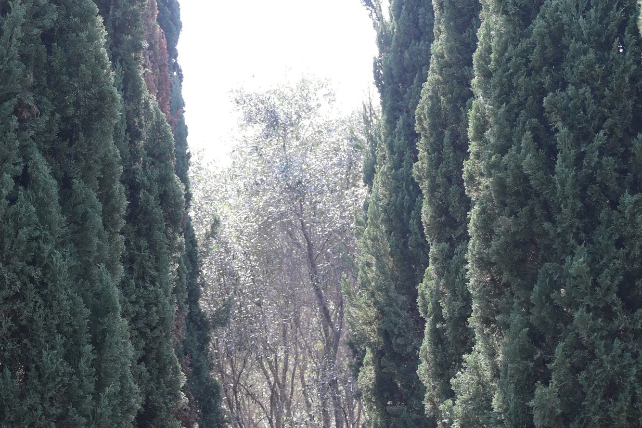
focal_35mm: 115
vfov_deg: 11.9
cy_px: 322
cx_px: 228
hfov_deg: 17.8
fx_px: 2050
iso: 125
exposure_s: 1/250
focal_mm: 40
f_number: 3.5
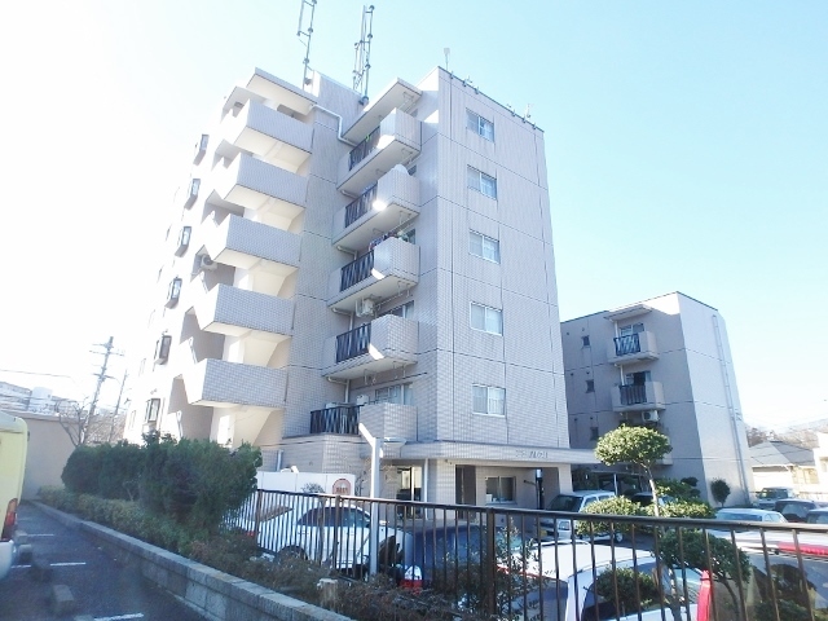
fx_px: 502
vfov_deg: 63.4
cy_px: 310
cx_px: 414
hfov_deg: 79.0
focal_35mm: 21
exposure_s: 1/320
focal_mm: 3.7
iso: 125
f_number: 3.5
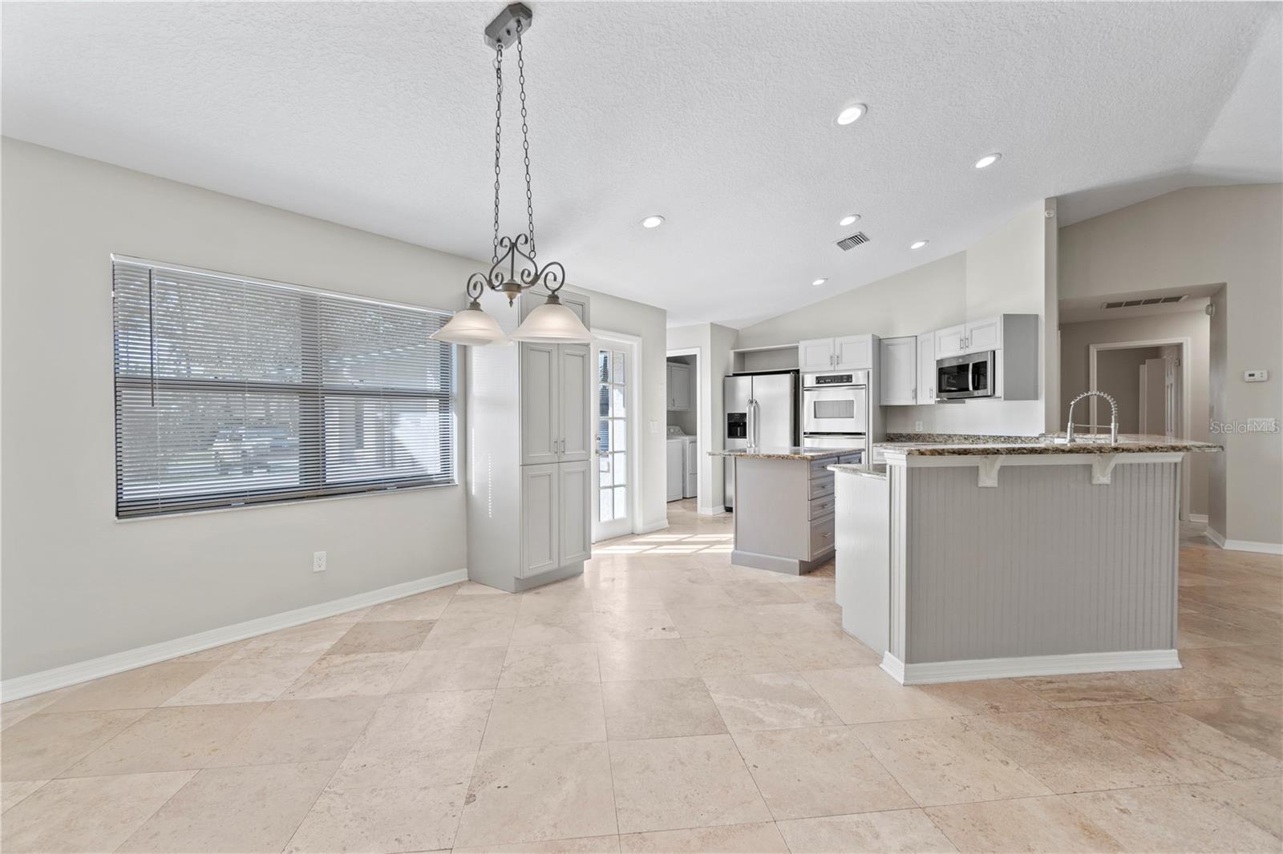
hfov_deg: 100.4
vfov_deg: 77.3
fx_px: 534
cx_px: 642
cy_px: 427
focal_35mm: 15
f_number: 4
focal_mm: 10
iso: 100
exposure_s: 1/8
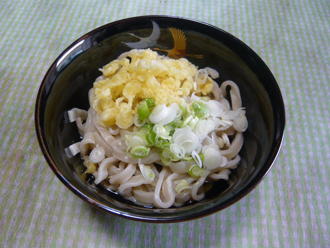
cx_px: 165
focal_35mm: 28
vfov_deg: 49.7
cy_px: 124
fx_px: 267
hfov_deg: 63.4
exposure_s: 1/30
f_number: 2.8
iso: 125
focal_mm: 4.6
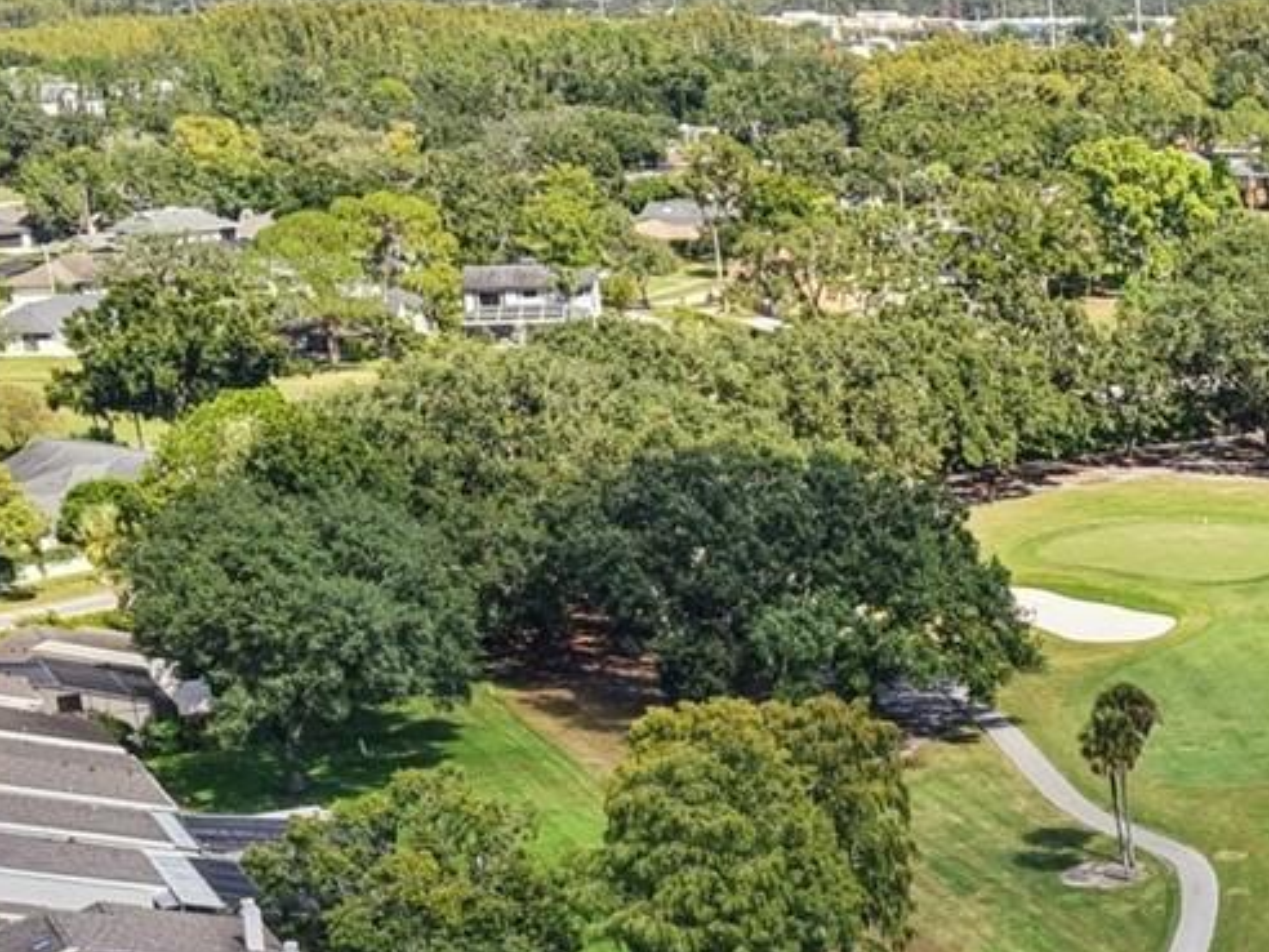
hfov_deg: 22.5
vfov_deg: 18.2
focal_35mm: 78
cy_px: 1040
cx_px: 1620
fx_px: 2859
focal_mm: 8.7
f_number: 1.8
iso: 240
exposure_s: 1/3000
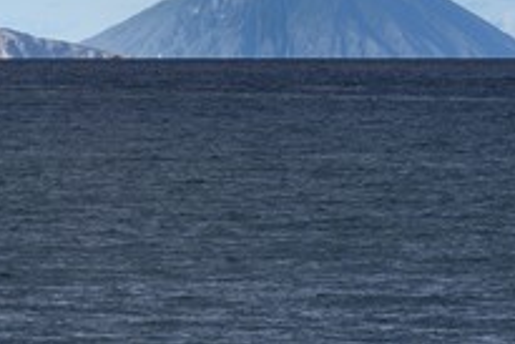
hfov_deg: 5.0
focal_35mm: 410
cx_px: 106
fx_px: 5869
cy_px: 3
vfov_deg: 3.4
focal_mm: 200
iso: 200
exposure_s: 1/640
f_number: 8
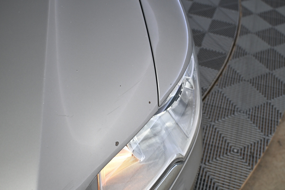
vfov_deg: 31.9
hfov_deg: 46.4
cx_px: 142
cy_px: 95
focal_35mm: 42
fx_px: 332
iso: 800
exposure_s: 1/60
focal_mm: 28
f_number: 5
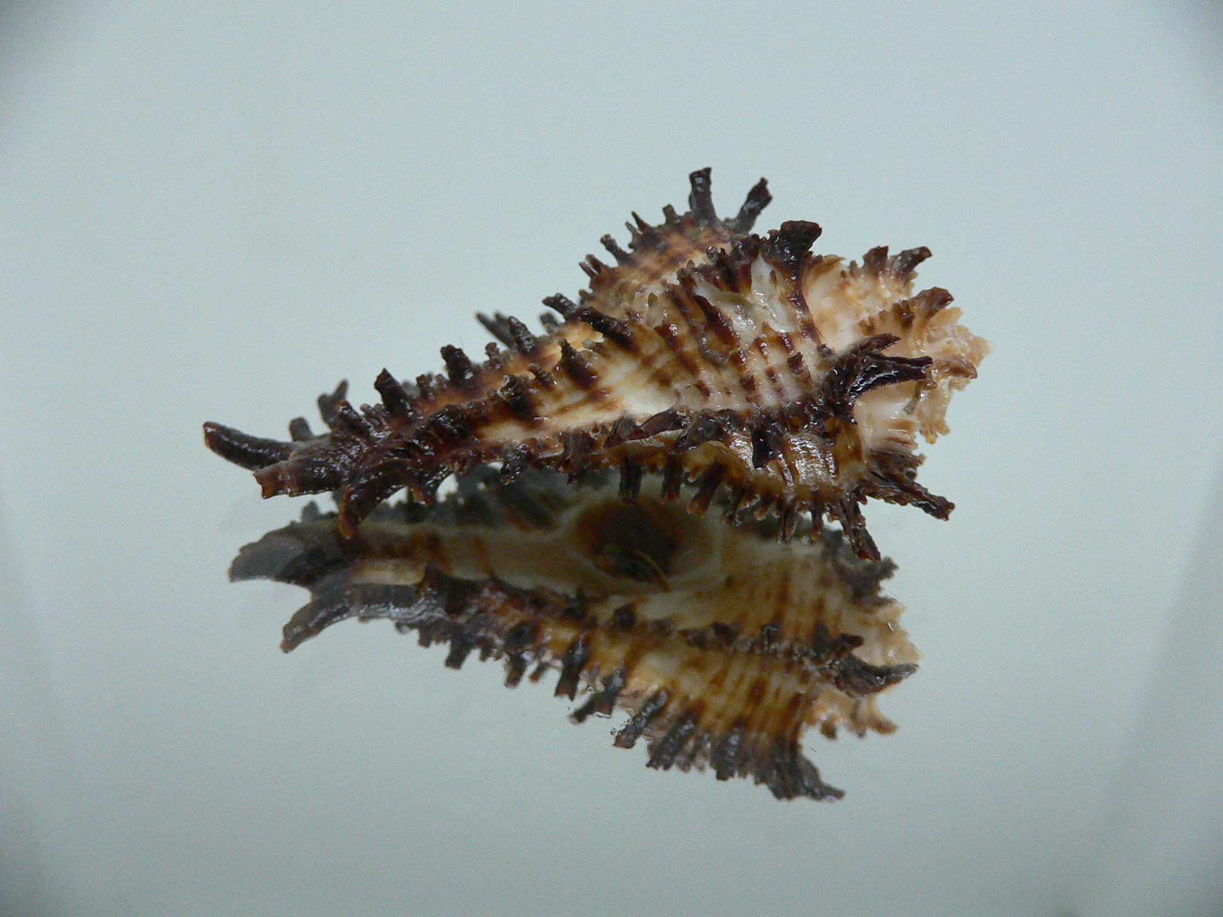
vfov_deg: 40.7
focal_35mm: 35
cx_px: 612
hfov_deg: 52.6
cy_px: 458
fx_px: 1237
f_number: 2.8
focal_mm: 4.6
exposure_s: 1/40
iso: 200
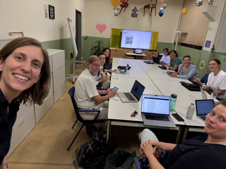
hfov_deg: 73.9
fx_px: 150
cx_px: 113
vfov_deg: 58.9
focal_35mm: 23
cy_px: 84
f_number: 1.9
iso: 160
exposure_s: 1/50
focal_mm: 2.69
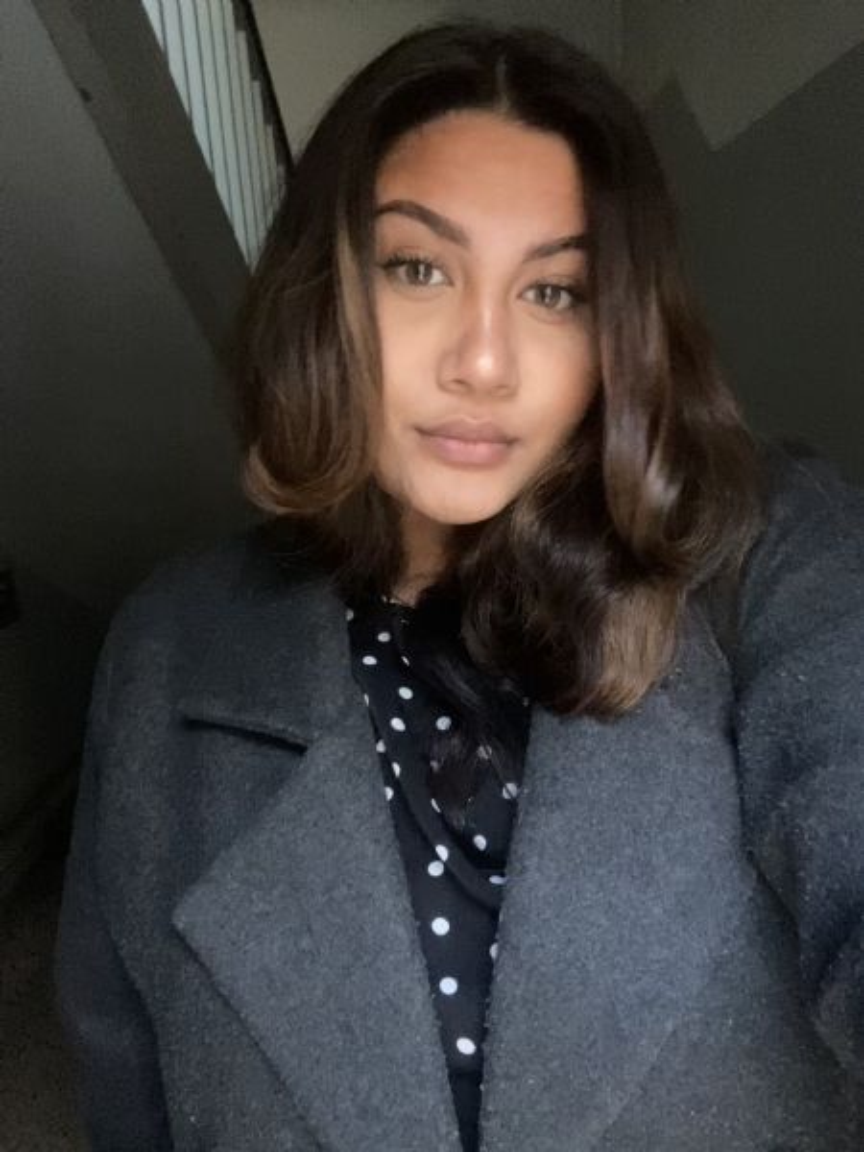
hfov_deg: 58.9
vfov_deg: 73.9
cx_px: 432
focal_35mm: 23
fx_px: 765
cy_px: 576
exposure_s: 1/17
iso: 640
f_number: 2.2
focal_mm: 2.71
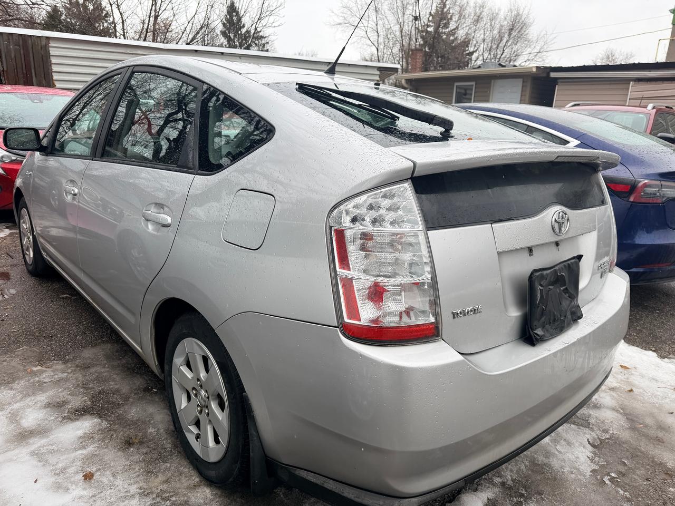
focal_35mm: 24
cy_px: 253
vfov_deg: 56.8
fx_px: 468
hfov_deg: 71.6
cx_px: 338
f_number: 1.78
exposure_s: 1/555
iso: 80
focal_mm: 6.76
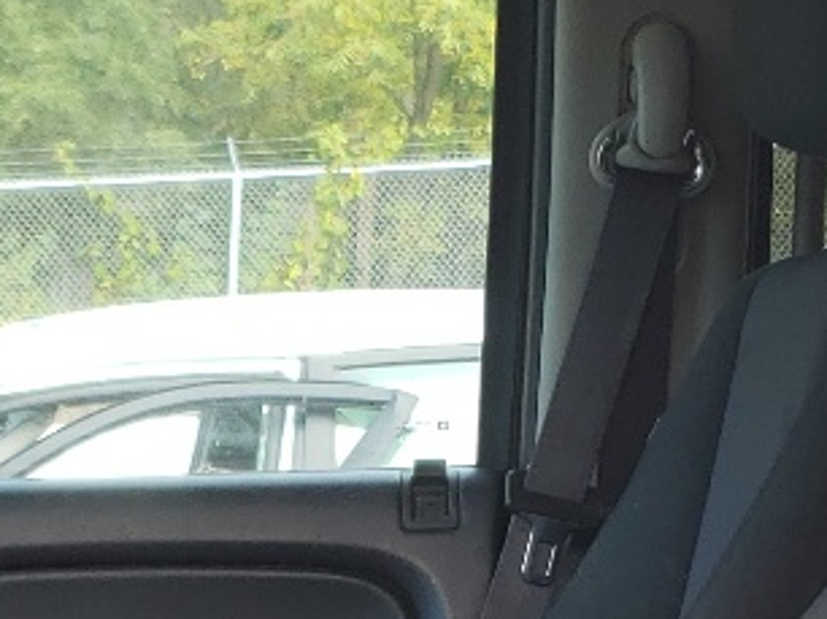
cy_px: 870
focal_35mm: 136
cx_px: 68
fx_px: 3247
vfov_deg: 10.6
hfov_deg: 14.4
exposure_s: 1/127
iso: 50
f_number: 1.5
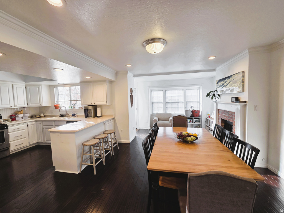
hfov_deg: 106.2
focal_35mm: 13
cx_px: 142
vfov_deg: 89.9
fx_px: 107
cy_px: 106
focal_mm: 2.2
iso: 125
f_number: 2.2
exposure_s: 1/120
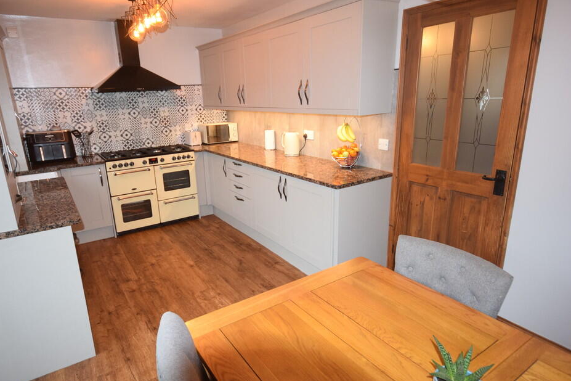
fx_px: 342
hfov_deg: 79.6
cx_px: 263
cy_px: 190
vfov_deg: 58.2
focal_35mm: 22
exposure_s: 1/60
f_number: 4.5
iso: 1250
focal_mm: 13
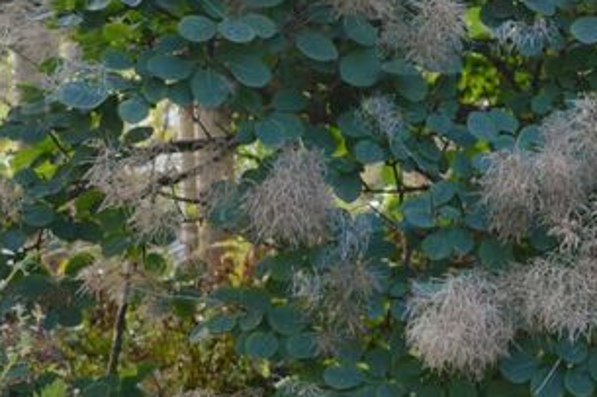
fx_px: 1956
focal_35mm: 118
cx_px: 763
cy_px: 232
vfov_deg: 11.6
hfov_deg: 16.5
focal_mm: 30
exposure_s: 1/125
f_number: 6.3
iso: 800
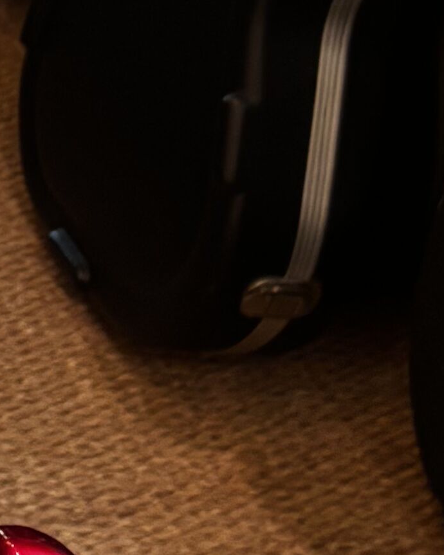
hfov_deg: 8.9
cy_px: -62
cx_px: -254
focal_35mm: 168
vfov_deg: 11.3
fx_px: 2761
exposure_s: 1/33
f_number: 1.6
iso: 400
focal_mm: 5.96
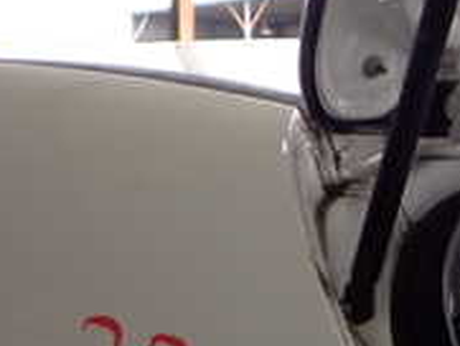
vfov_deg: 17.1
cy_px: -51
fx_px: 1104
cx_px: 490
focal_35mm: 83
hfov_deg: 22.4
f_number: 2
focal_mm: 4.5
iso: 100
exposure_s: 1/160
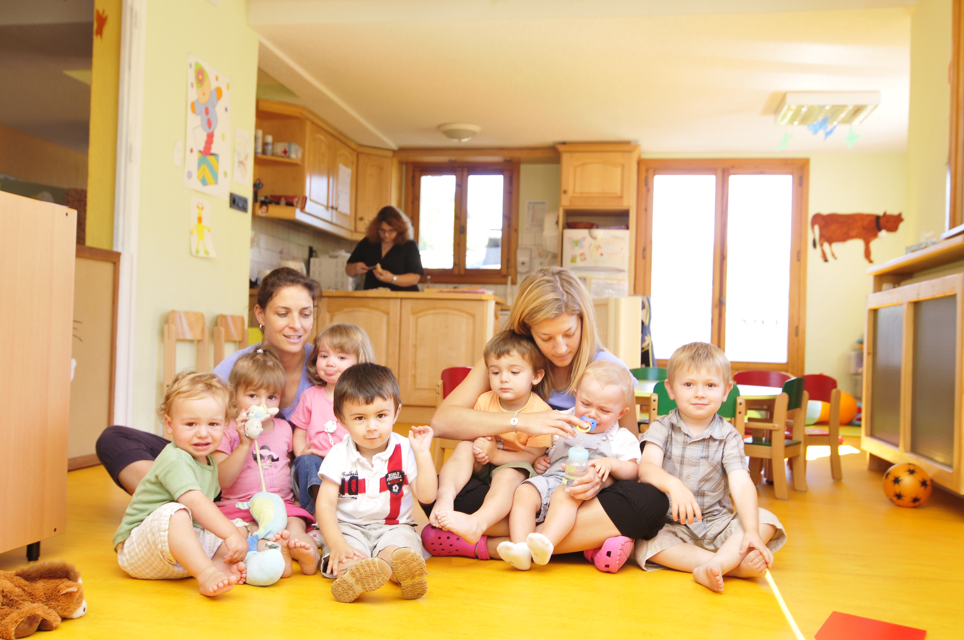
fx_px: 963
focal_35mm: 36
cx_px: 482
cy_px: 320
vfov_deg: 36.8
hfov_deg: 53.2
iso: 200
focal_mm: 24
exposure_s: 1/30
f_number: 5
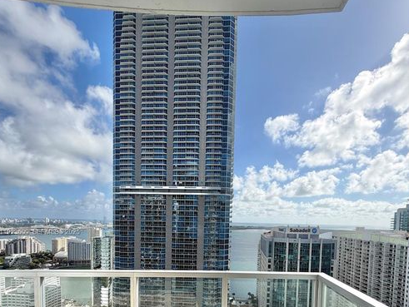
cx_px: 202
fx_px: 225
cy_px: 233
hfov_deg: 84.6
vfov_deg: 64.4
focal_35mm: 19
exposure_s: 1/1572
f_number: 2.2
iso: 25
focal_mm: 2.22
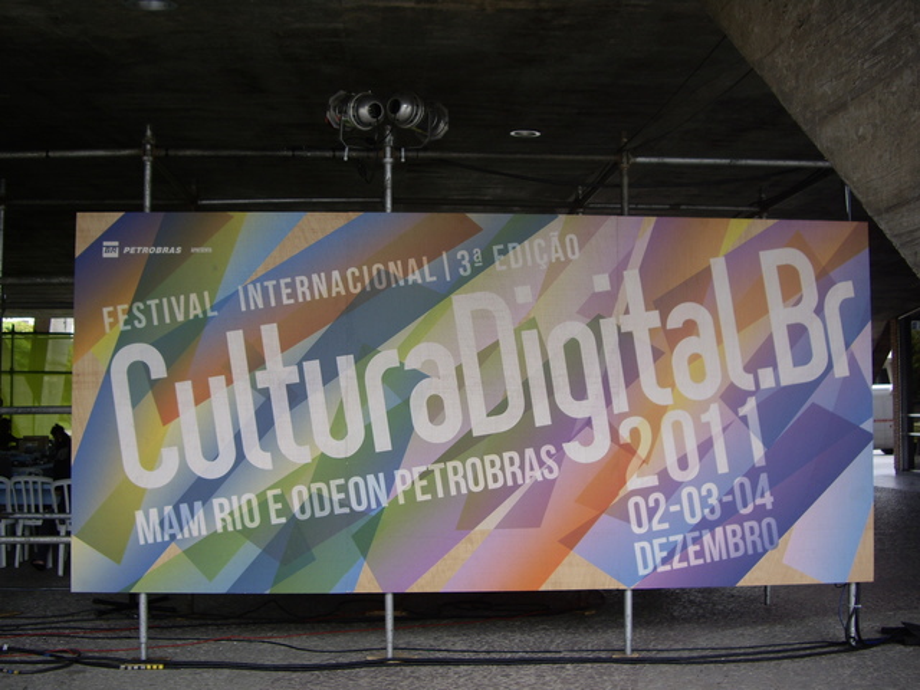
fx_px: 1010
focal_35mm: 38
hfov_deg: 49.0
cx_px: 460
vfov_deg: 37.7
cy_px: 345
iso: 64
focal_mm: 7.9
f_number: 2.8
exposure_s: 1/125
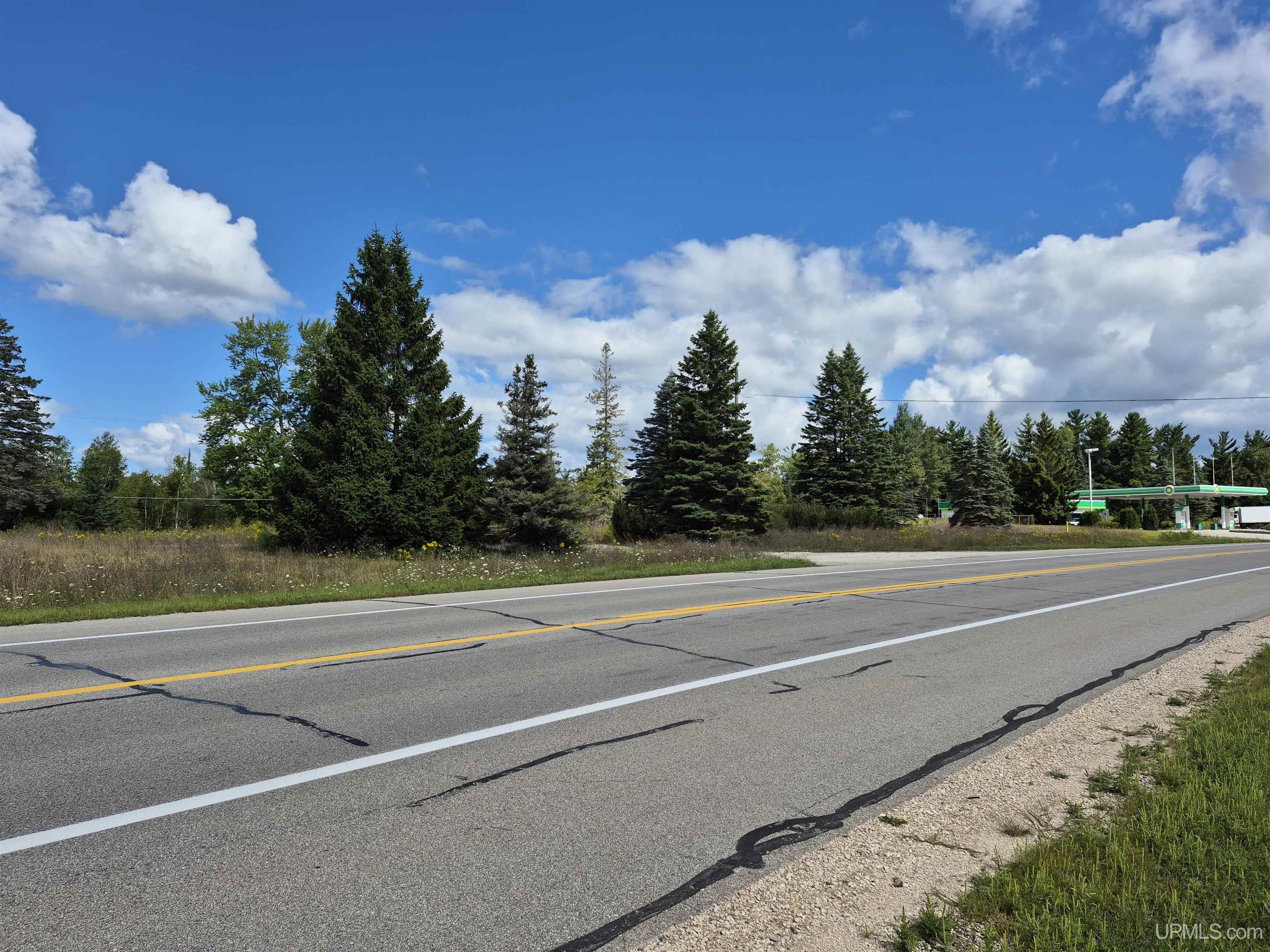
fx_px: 844
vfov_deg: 58.9
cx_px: 635
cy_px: 476
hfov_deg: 73.9
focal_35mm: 23
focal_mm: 5.4
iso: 25
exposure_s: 1/2360
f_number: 1.8
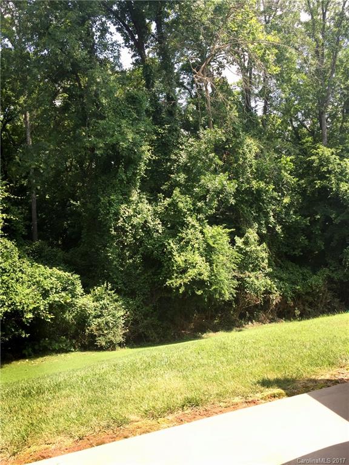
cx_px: 174
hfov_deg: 48.2
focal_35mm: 29
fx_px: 390
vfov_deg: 61.7
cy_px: 232
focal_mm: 4.15
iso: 32
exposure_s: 1/494
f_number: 2.2
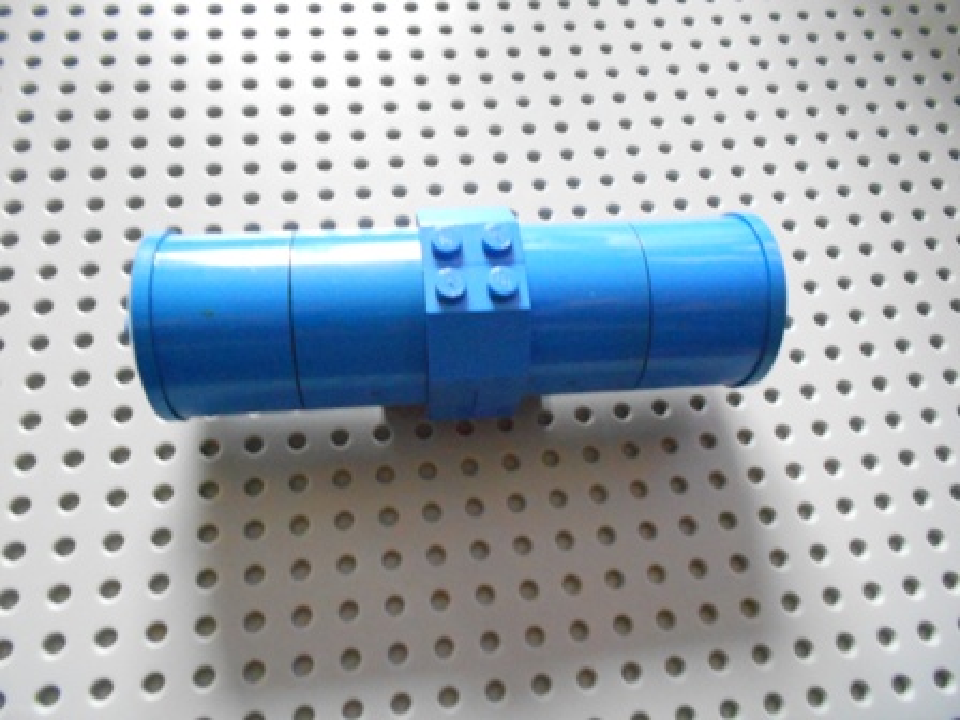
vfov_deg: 53.1
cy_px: 360
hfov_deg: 67.3
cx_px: 480
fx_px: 721
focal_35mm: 26
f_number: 3.2
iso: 800
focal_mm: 4.6
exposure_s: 1/6
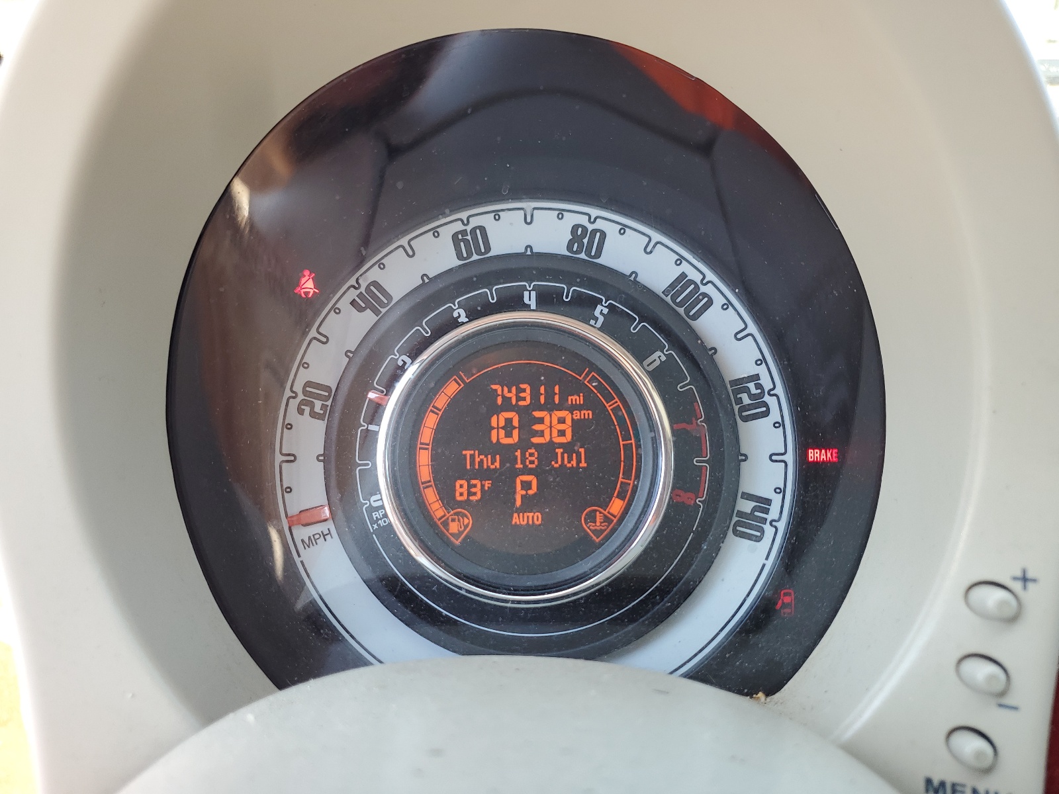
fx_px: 795
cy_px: 397
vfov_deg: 53.1
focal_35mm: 26
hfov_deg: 67.3
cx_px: 530
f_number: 1.5
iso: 50
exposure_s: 1/167
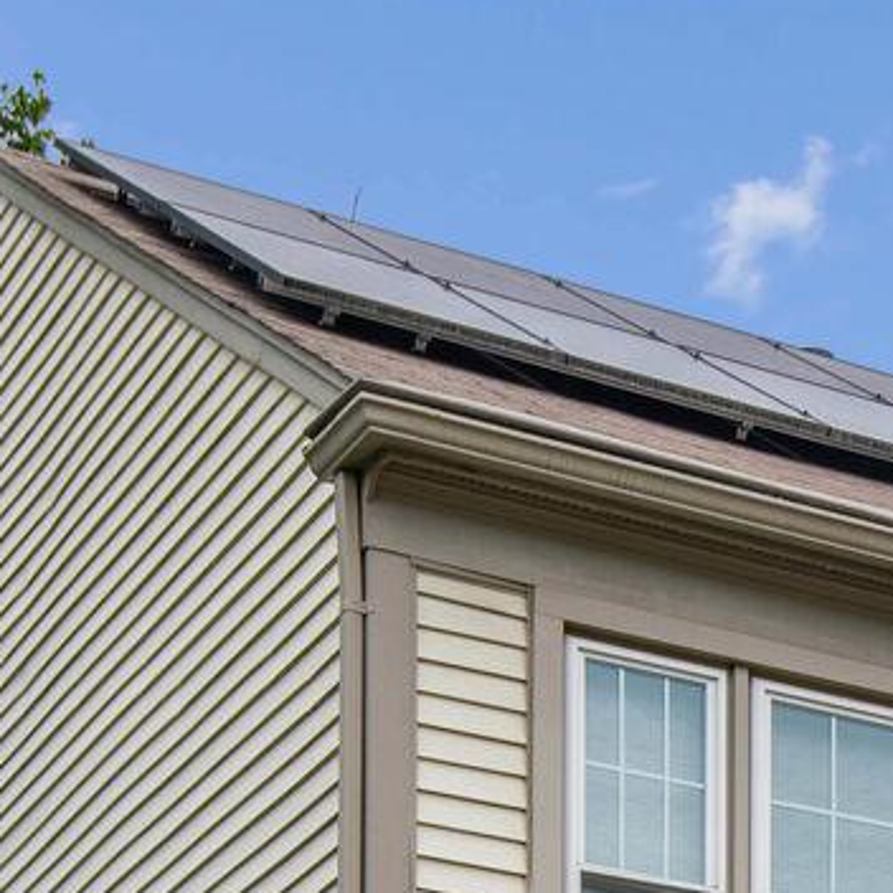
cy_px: 1388
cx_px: 1317
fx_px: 3532
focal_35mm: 121
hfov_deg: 13.6
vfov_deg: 13.5
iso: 200
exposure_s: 1/500
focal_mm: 29
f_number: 8
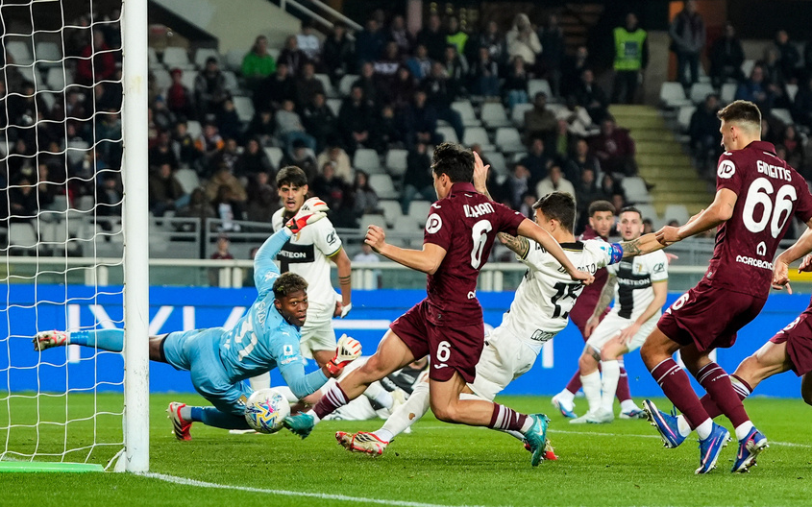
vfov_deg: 9.2
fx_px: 3142
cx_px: 324
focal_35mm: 142
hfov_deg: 14.7
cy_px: 219
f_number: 2.8
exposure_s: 1/1250
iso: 2000
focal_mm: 115
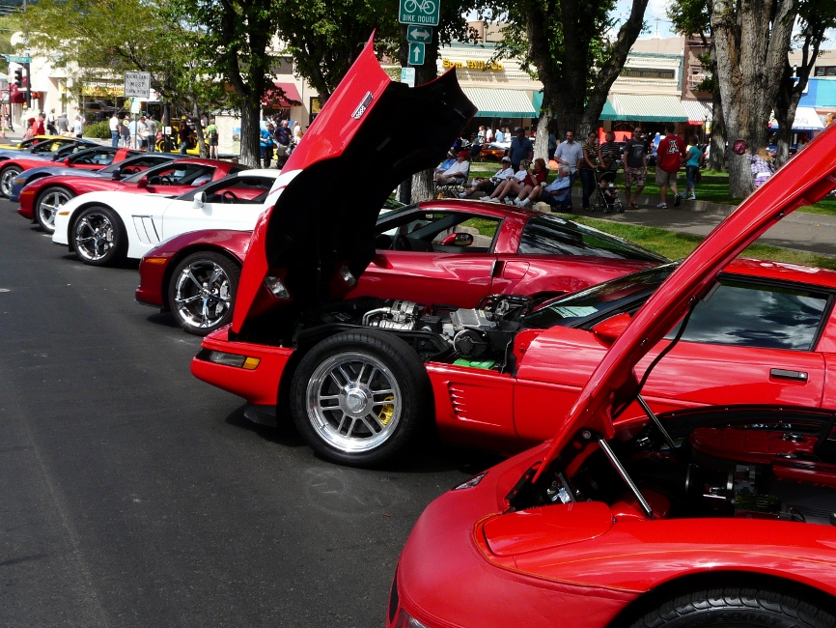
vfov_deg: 28.0
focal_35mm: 52
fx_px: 1256
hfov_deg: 36.8
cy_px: 290
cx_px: 431
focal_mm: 7.2
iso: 100
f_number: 5.6
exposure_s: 1/320
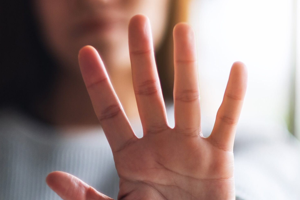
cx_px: 180
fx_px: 1225
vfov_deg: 9.3
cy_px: 155
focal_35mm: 147
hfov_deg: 14.0
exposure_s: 1/640
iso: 200
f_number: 1.2
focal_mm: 56
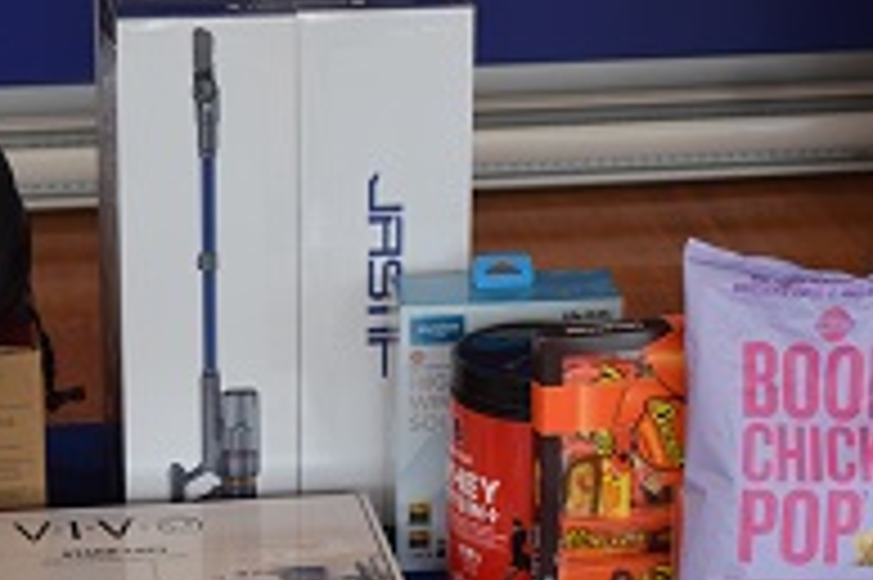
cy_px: 638
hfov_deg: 12.8
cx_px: 446
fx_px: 3877
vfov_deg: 8.5
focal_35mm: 160
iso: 640
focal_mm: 46
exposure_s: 1/60
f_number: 5
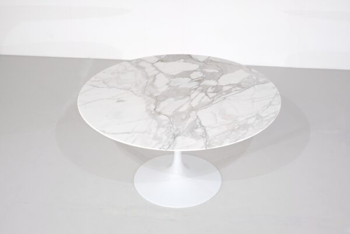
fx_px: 515
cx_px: 175
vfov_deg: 25.5
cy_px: 117
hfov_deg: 37.5
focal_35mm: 53
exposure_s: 1/34
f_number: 5.6
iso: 400
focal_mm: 35
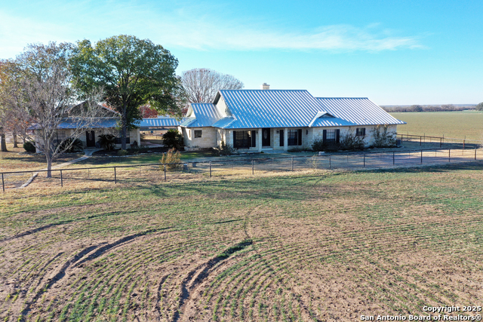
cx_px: 242
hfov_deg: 65.5
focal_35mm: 28
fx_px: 376
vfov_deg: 46.4
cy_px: 161
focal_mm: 10.26
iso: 100
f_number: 5
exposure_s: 1/240
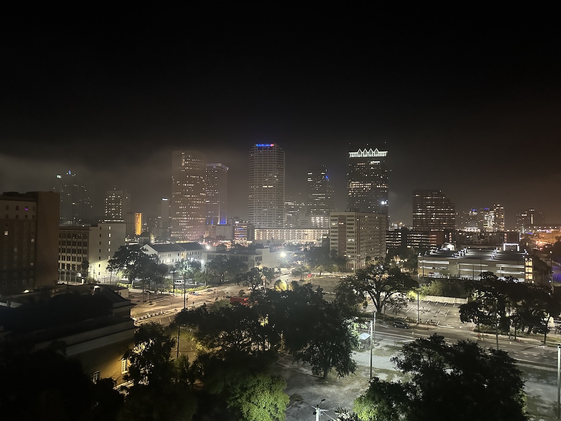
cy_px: 210
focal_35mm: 24
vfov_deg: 56.8
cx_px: 280
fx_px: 389
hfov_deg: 71.6
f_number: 1.78
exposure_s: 1/30
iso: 1600
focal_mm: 6.86
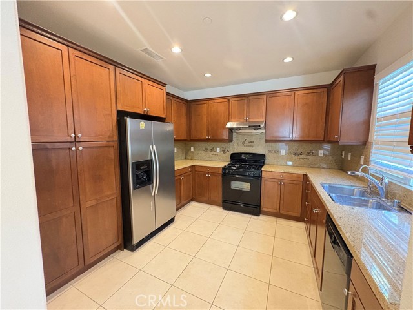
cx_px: 206
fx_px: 167
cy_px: 155
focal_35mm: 14
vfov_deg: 85.7
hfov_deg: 102.1
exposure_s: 1/30
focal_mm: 2.22
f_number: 2.2
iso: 800
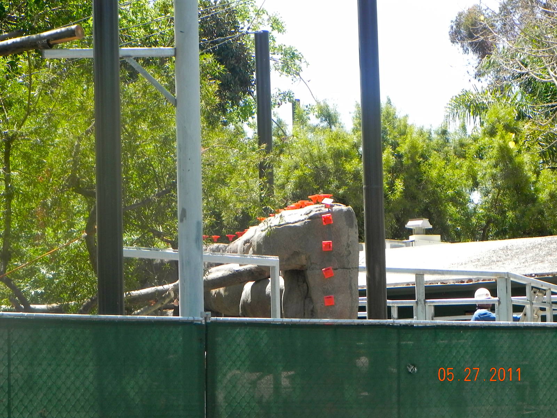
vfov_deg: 12.7
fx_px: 1883
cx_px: 278
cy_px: 209
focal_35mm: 117
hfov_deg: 16.8
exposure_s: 1/191
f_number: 5
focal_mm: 20.8
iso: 160
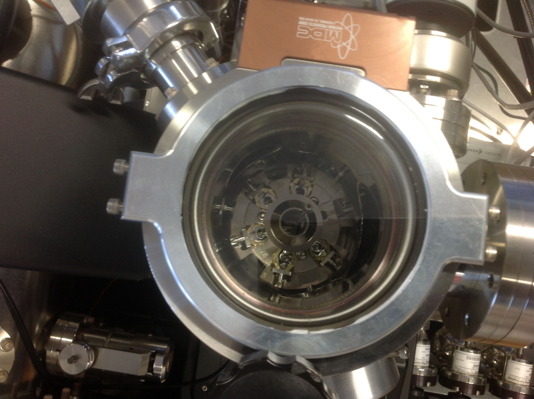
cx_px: 267
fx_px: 539
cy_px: 200
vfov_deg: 40.6
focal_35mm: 35
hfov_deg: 52.7
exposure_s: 1/17
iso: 64
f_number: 2.4
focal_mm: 4.28
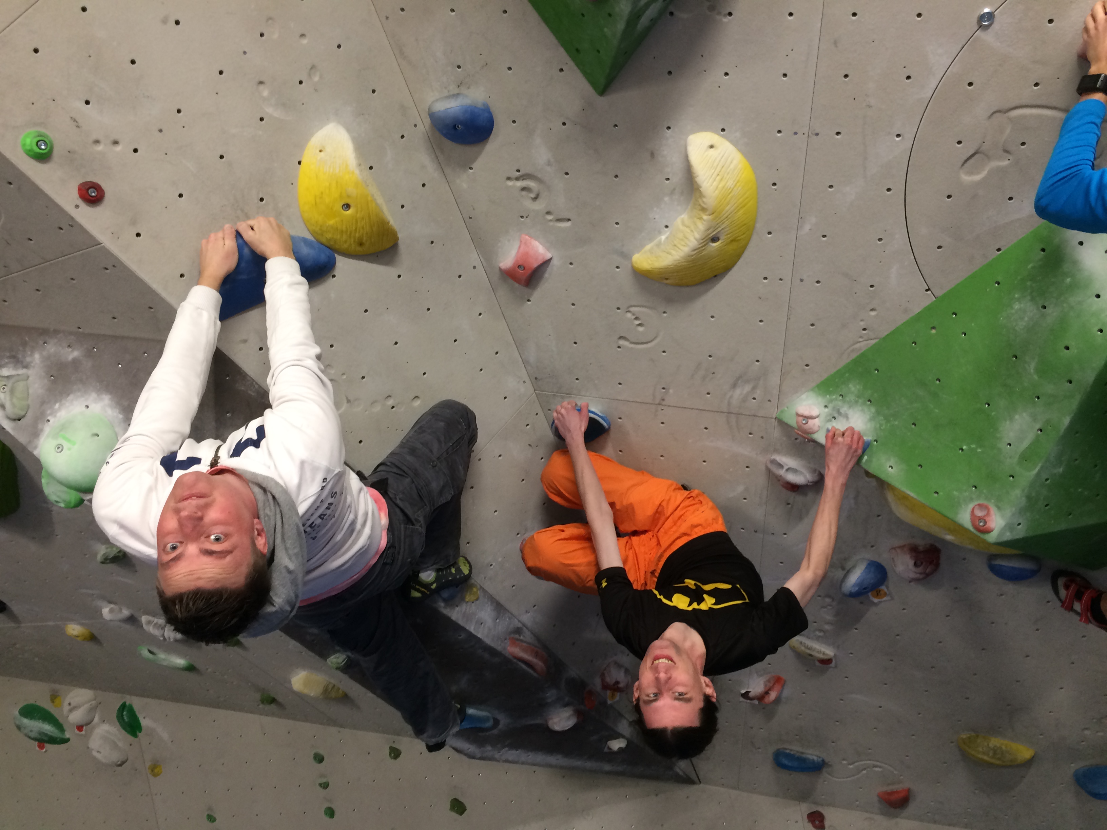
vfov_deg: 48.2
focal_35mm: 29
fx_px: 927
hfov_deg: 61.7
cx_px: 554
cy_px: 415
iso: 125
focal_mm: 4.15
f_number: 2.2
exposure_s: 1/33
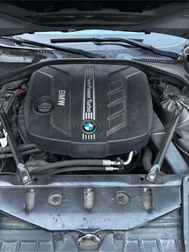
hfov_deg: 53.1
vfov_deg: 67.3
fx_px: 189
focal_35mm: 26
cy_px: 126
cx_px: 94
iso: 500
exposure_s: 1/56
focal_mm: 5.96
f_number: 1.6
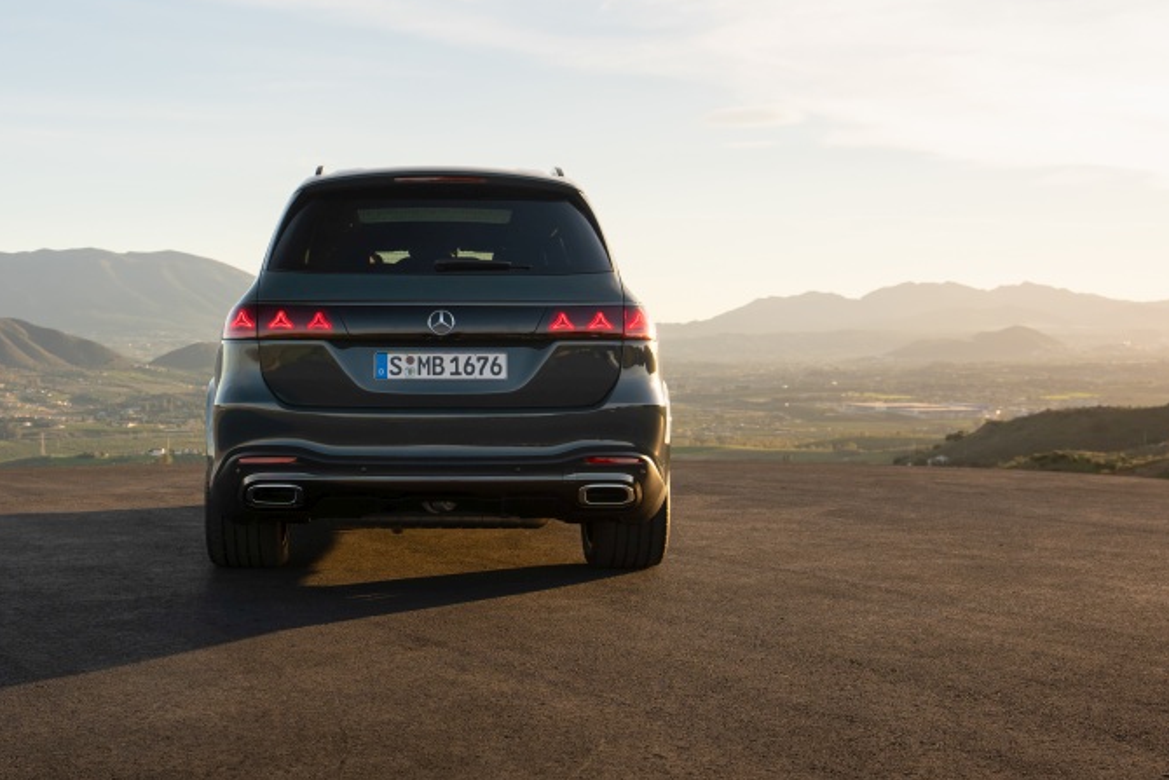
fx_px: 1526
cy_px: 365
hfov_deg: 41.6
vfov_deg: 28.7
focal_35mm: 47
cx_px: 440
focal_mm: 35
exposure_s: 1/200
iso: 100
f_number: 5
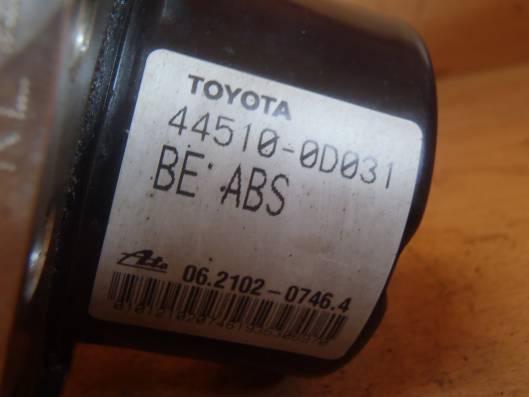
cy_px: 198
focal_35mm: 37
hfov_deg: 50.1
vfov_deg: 38.7
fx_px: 565
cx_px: 264
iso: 200
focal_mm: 6.64
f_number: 4.7
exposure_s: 1/4
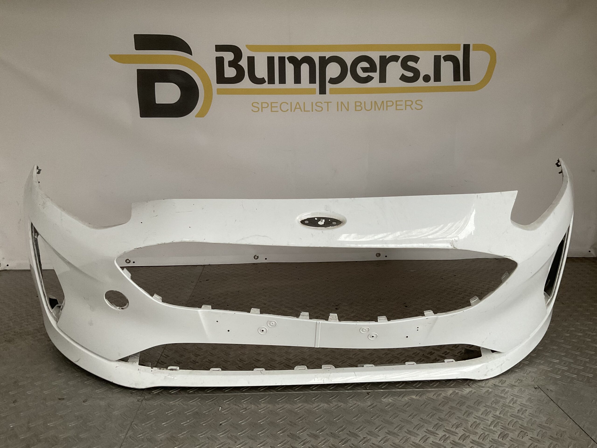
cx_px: 298
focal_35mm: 29
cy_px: 224
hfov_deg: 61.7
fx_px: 500
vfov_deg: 48.2
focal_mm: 3
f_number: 1.8
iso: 125
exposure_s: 1/50
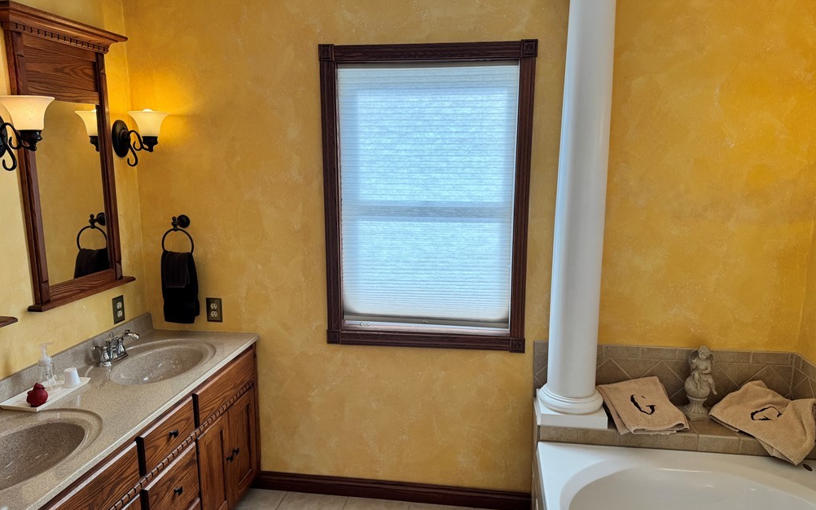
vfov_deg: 47.6
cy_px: 264
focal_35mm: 26
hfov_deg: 70.4
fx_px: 578
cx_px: 413
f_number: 1.78
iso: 80
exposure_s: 1/334
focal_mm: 6.76
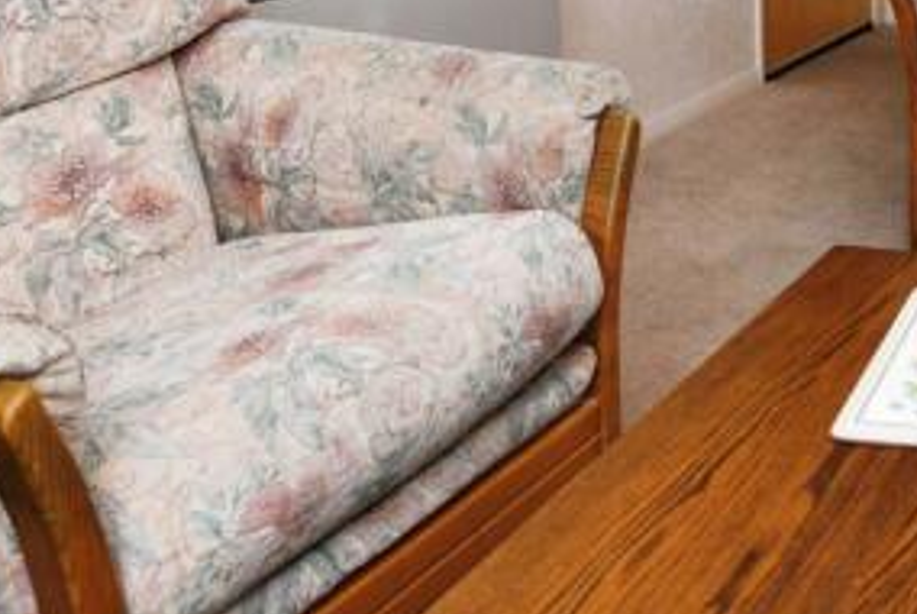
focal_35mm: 54
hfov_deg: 32.7
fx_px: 1377
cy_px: -196
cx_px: 988
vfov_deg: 22.4
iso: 640
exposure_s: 1/60
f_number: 8
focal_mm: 15
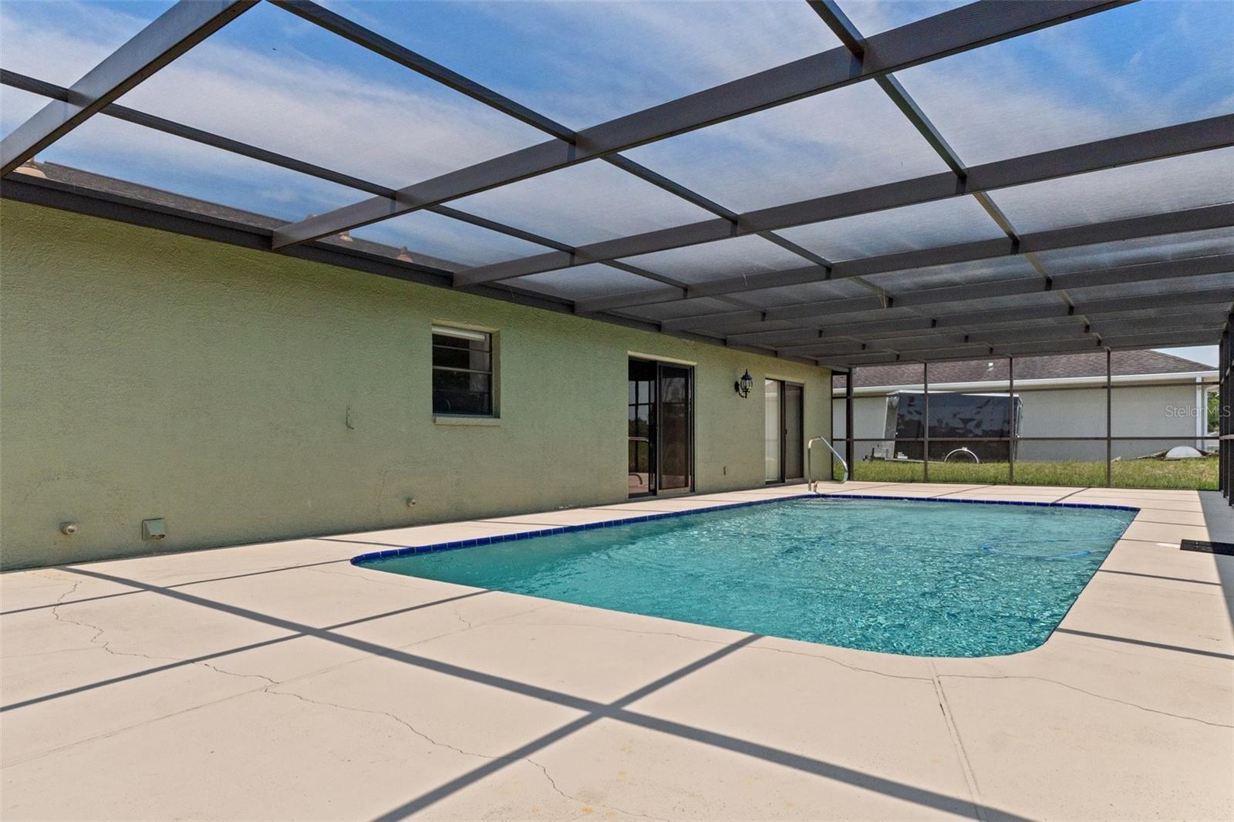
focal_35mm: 21
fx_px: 720
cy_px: 411
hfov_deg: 81.2
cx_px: 617
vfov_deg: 59.5
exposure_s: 1/640
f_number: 8
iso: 640
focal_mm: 14
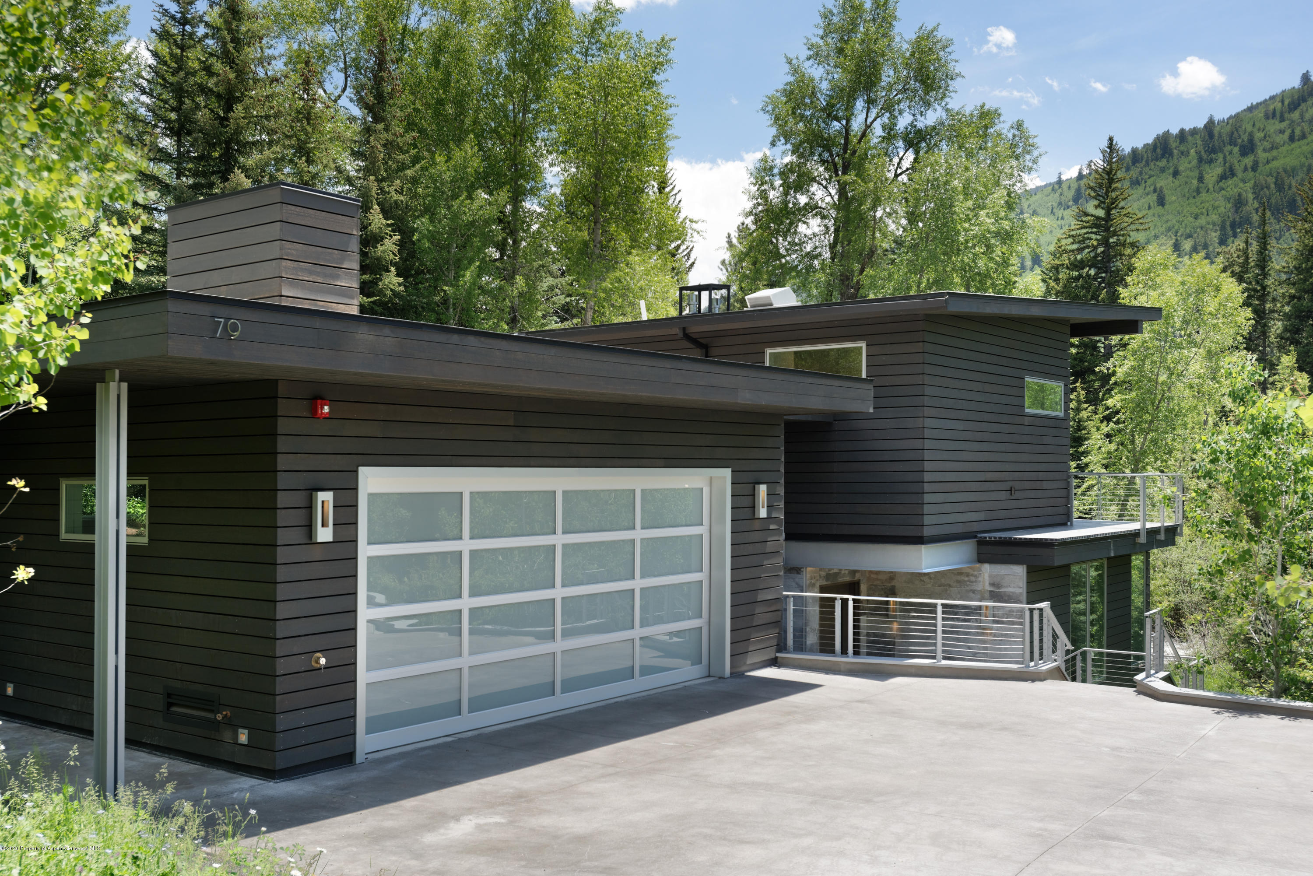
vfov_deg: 37.9
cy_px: 438
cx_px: 656
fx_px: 1277
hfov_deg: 54.4
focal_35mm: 35
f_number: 6.3
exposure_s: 1/800
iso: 200
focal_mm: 35
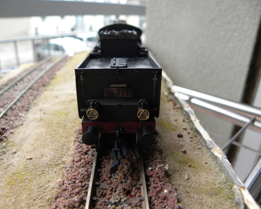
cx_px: 123
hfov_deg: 62.2
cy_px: 108
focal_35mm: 28
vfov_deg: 51.5
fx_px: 216
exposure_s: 1/59.8
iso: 144
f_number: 2.8
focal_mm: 4.6
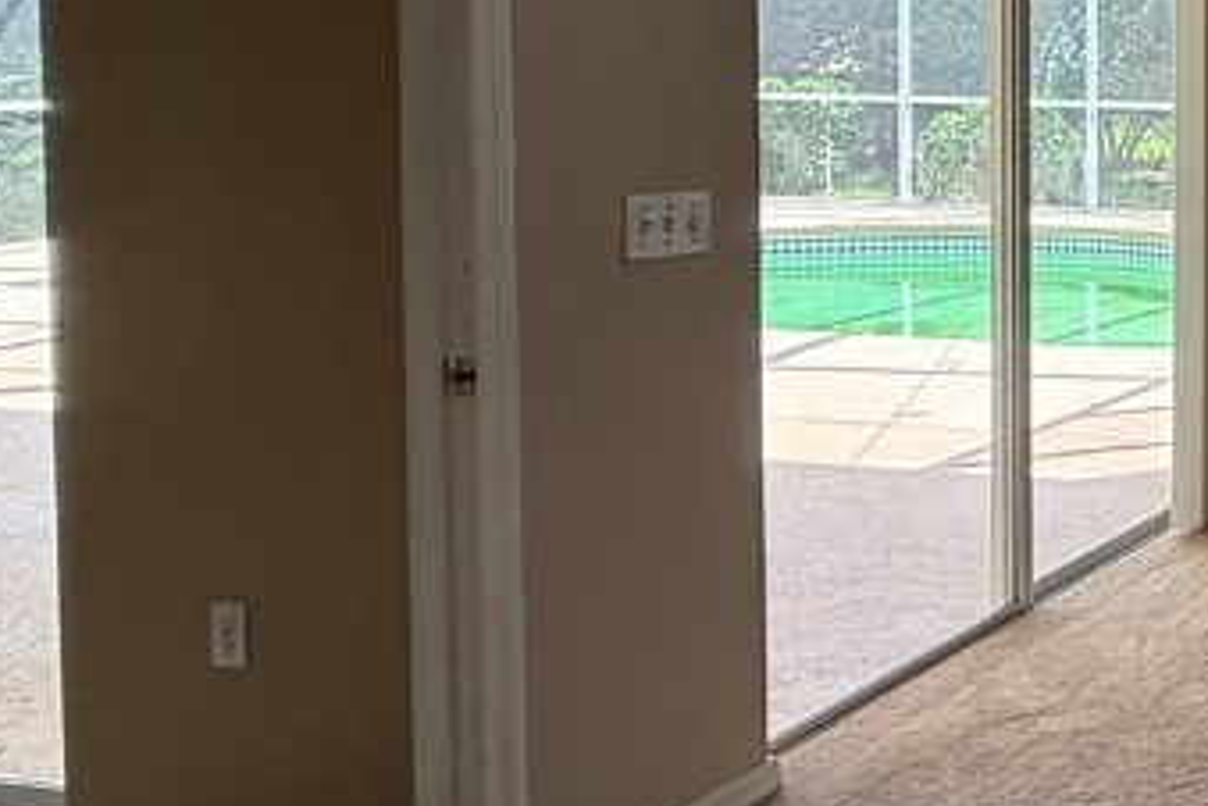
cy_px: 111
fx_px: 1476
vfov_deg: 29.5
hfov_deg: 28.7
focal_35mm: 44
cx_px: 1803
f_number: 2.2
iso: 64
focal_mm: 2.22
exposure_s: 1/120
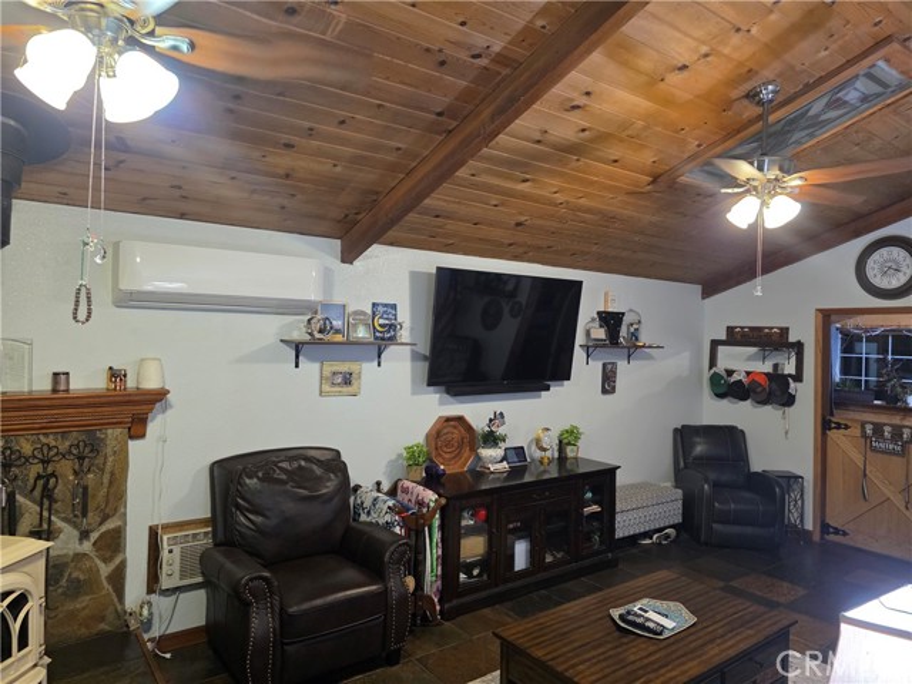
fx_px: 606
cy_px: 342
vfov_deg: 58.9
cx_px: 456
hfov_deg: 73.9
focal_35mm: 23
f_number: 1.7
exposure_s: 1/120
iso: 640
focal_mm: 6.3
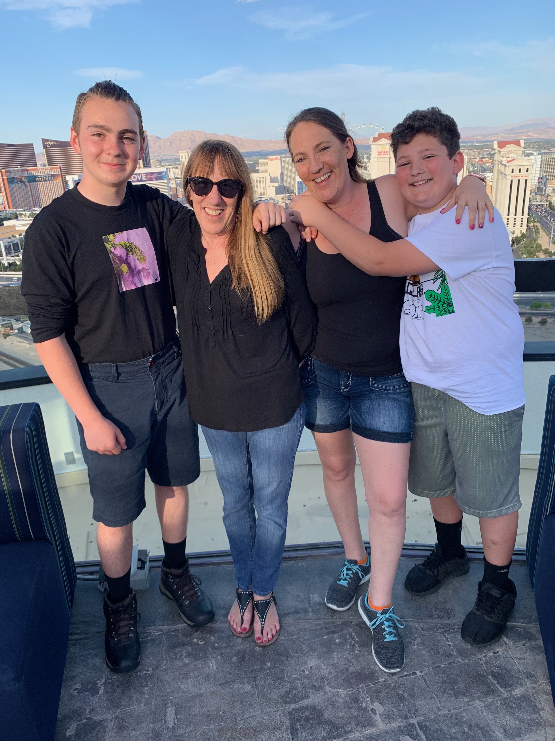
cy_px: 370
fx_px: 556
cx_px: 278
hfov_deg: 53.1
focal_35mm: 26
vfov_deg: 67.3
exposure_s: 1/849
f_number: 1.8
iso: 25
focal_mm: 4.25
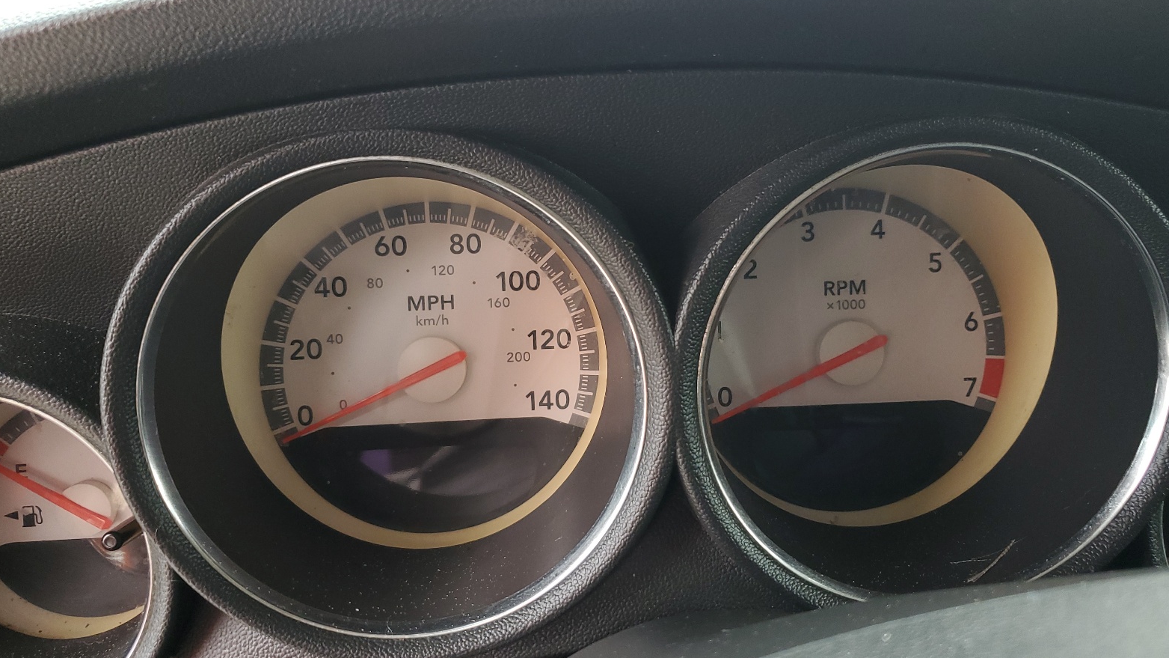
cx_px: 595
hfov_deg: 66.1
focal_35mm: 29
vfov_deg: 40.2
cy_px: 327
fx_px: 899
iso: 81
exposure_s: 1/120
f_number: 1.5
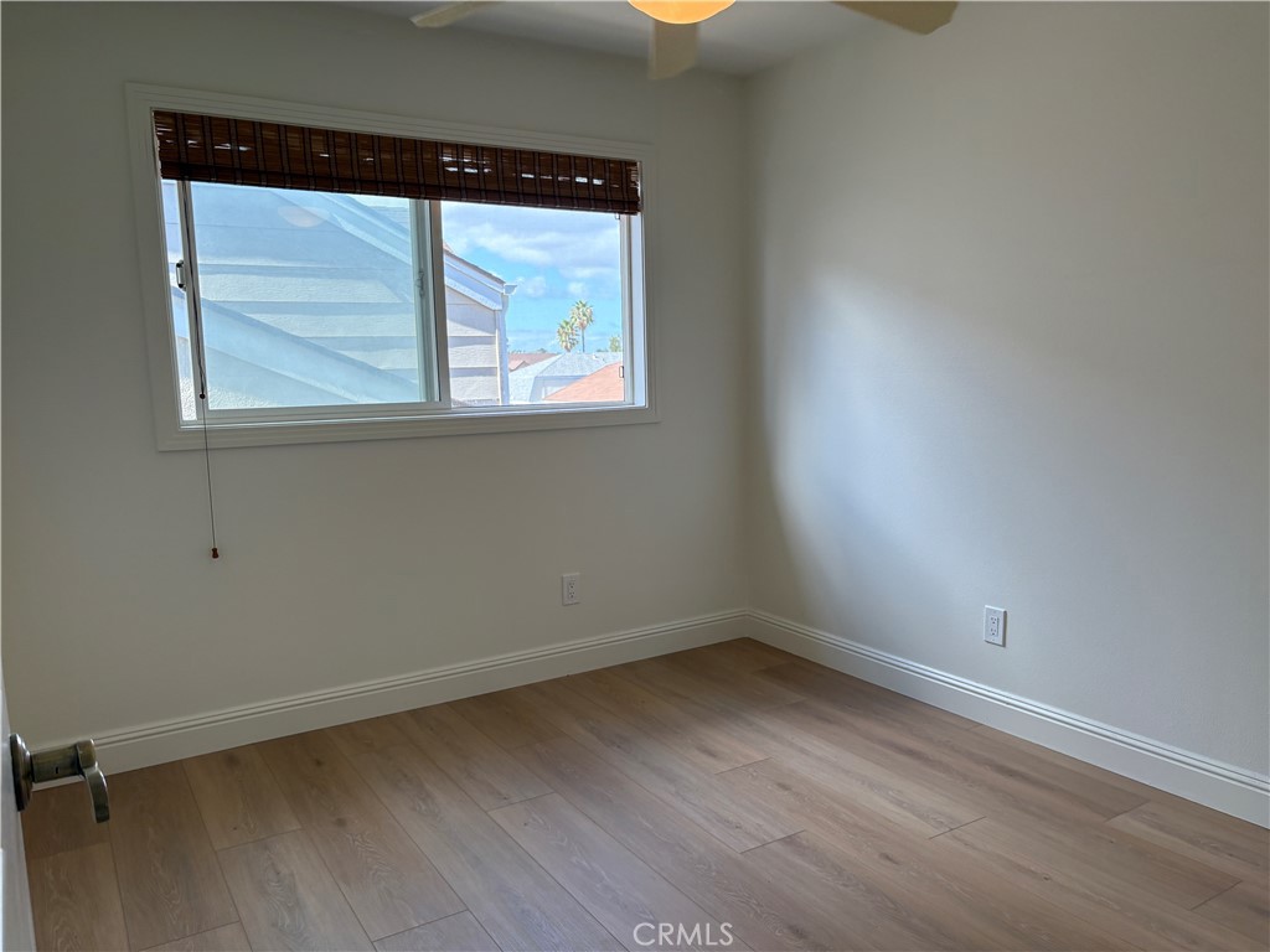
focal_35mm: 26
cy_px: 476
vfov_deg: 53.1
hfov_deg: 67.3
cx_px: 635
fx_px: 954
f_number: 1.6
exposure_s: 1/228
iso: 80
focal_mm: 5.96
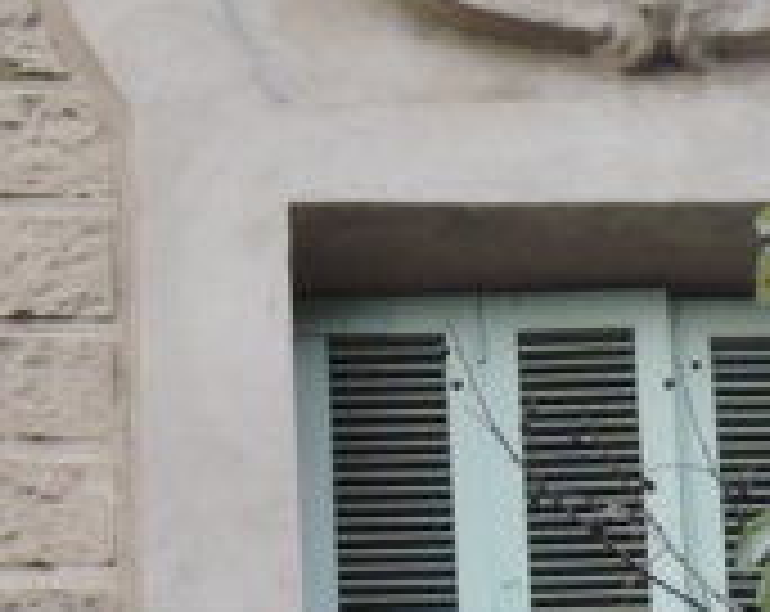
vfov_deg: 2.5
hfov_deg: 3.1
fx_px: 14052
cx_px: -189
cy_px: 338
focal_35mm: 618
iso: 400
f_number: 5
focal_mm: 24.2
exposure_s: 1/200
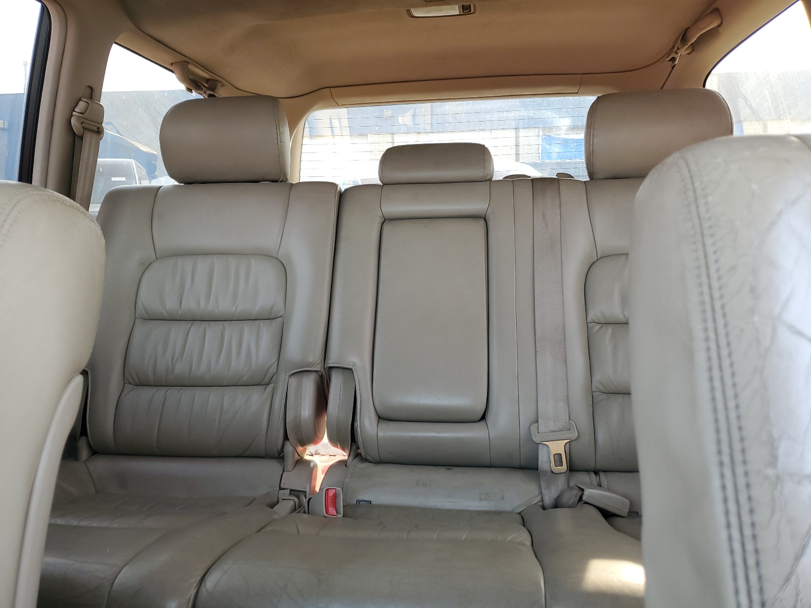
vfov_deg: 53.1
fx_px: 609
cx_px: 406
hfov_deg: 67.3
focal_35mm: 26
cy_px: 304
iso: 63
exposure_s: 1/120
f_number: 1.5
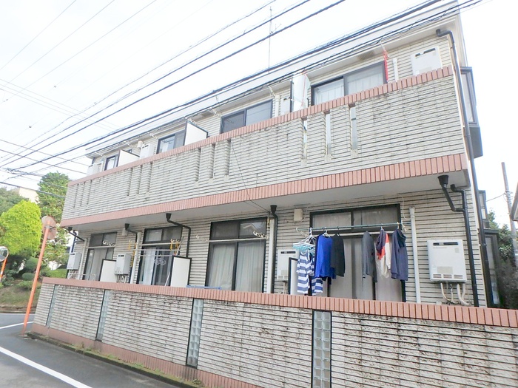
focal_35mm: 21
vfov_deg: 63.4
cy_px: 194
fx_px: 314
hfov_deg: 79.0
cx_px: 259
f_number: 3.5
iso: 125
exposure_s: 1/800
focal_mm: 3.7
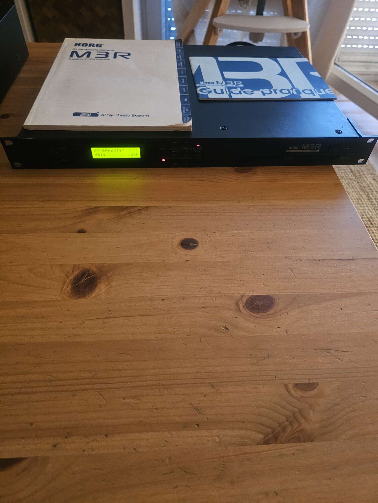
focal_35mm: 23
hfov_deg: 58.9
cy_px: 252
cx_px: 189
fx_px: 335
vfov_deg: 73.9
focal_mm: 6.3
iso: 800
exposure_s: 1/25
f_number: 1.7
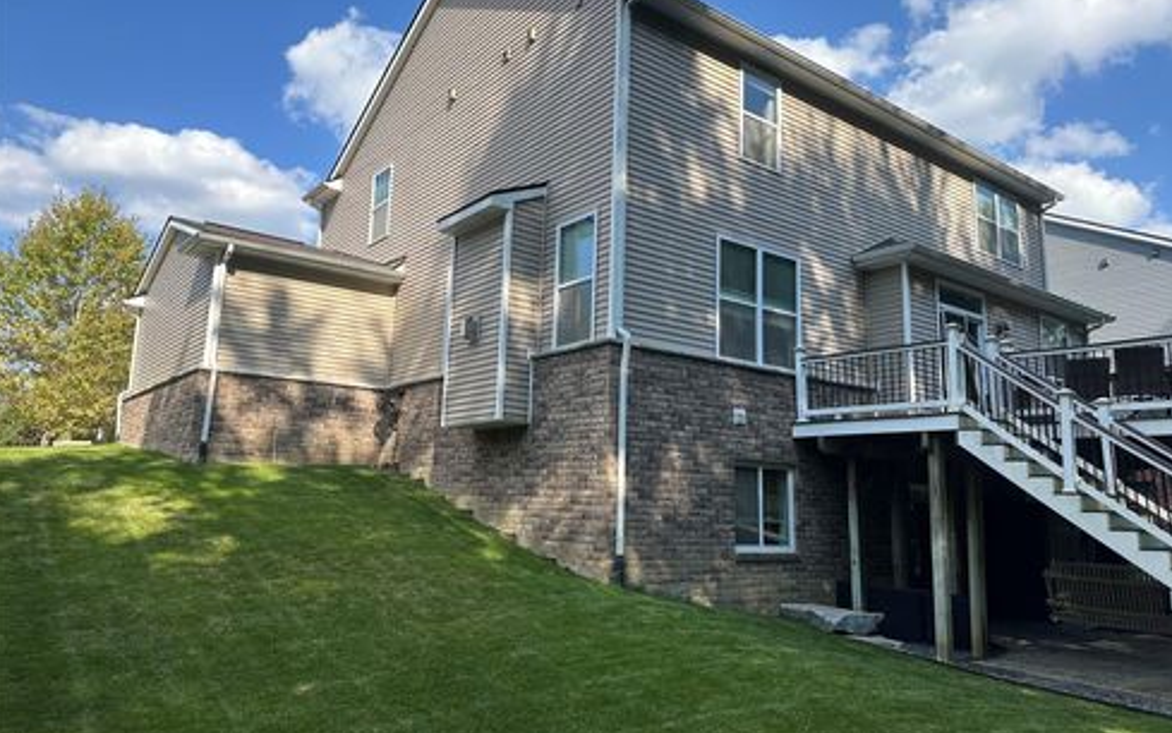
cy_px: 356
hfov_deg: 70.4
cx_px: 590
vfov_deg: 47.6
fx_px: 831
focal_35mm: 26
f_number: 1.78
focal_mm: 6.86
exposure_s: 1/1988
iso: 80
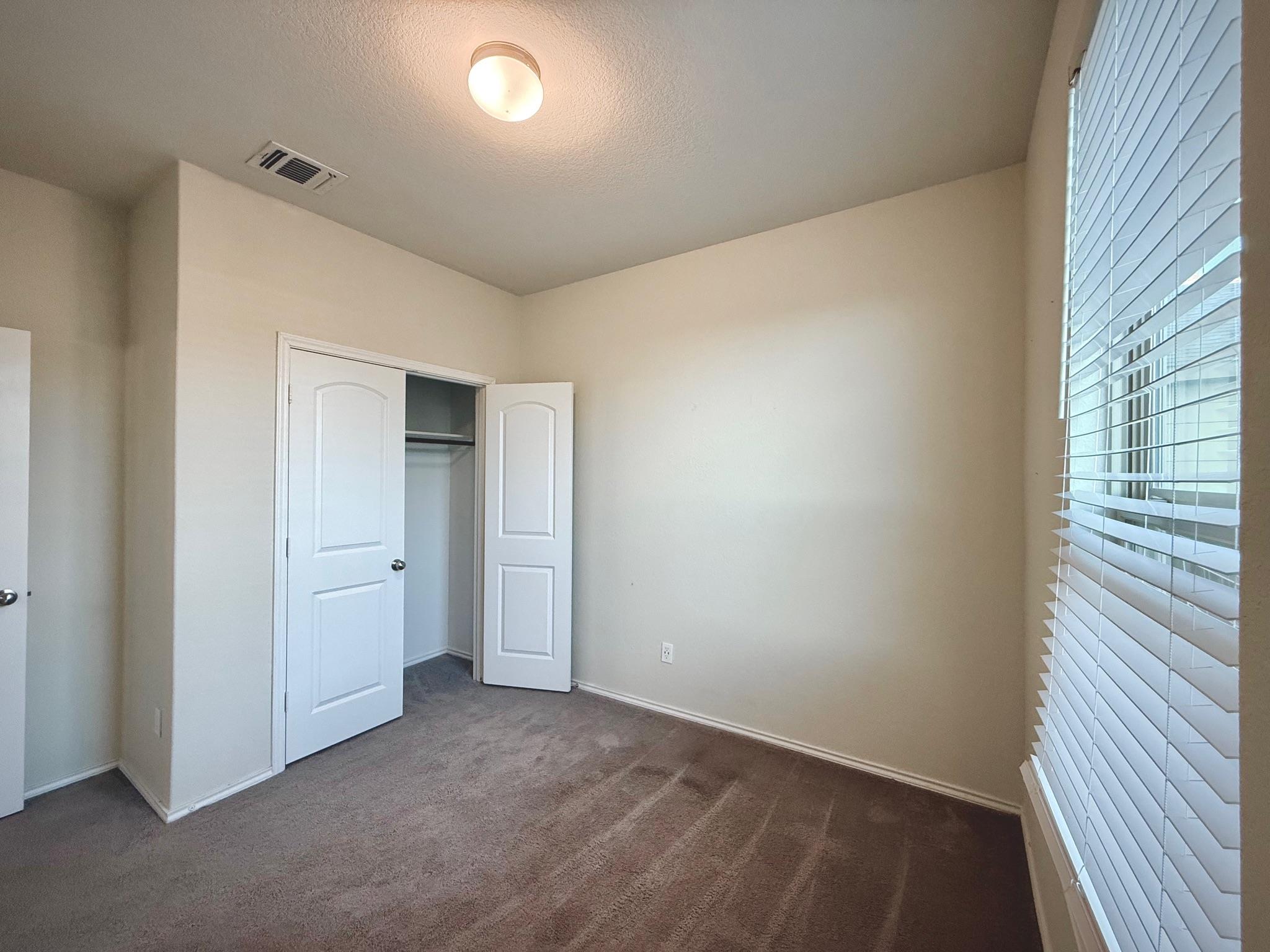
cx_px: 635
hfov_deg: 102.1
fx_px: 514
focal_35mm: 14
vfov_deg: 85.7
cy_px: 476
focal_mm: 2.22
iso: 320
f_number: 2.2
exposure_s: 1/120
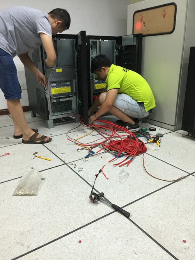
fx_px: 218
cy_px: 130
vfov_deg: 61.6
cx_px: 98
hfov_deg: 48.3
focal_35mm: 29
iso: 80
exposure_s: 1/17
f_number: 2.2
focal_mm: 4.15
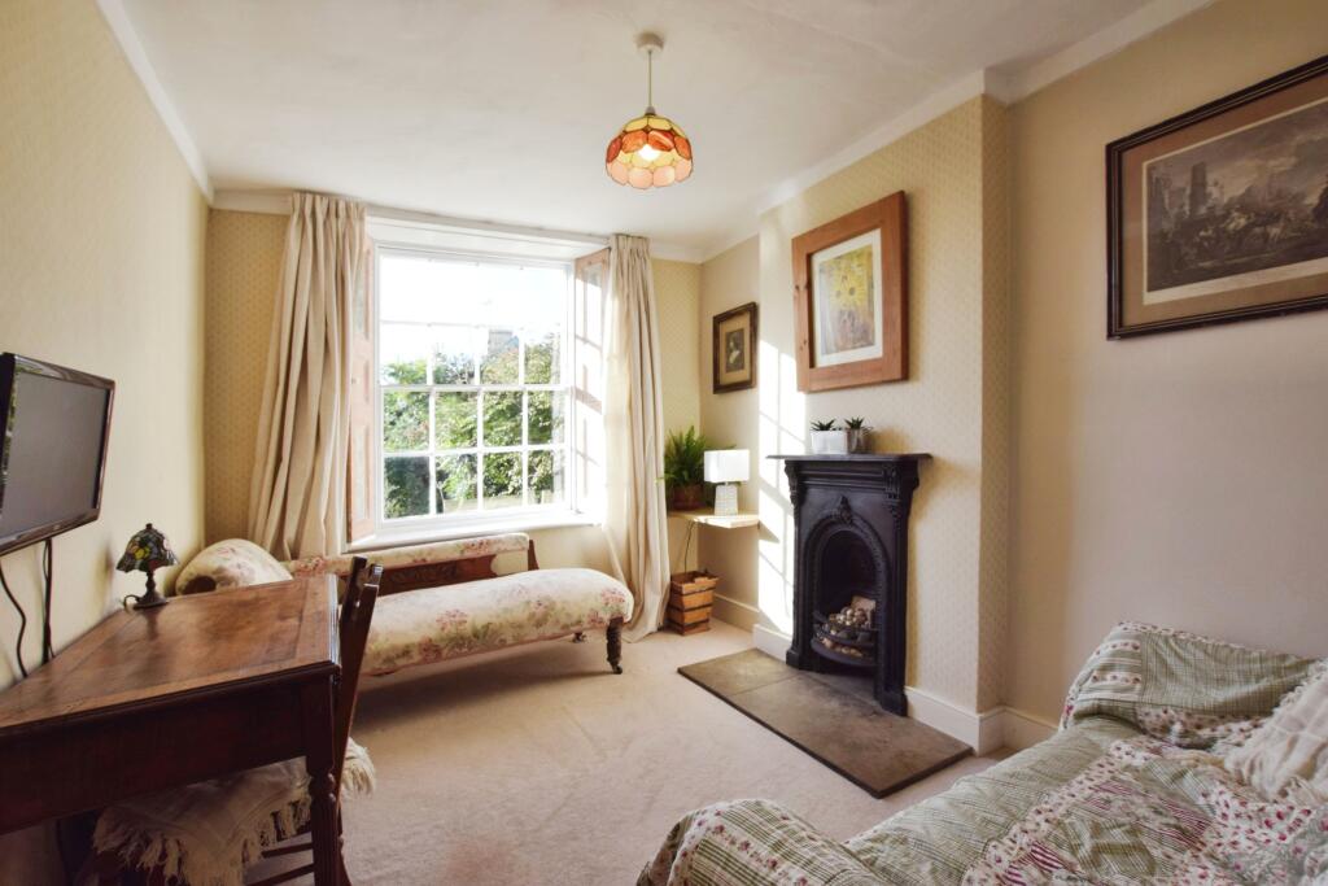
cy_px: 443
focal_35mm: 15
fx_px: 553
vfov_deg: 77.3
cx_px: 664
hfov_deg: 100.4
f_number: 7.1
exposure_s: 1/200
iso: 400
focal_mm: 10
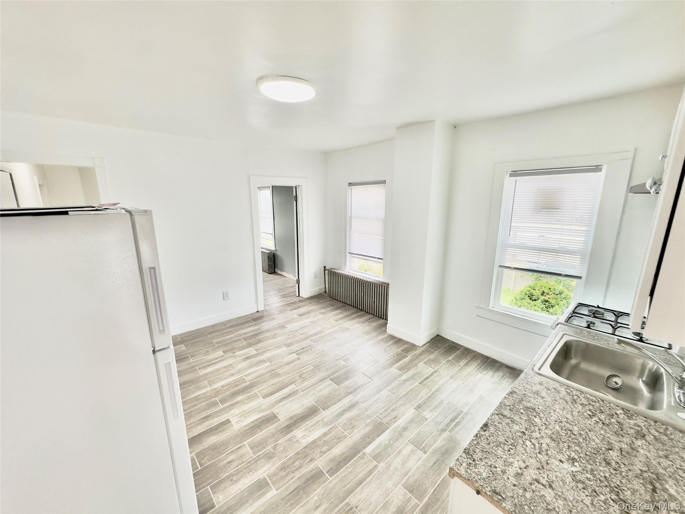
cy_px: 257
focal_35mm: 14
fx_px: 277
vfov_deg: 85.7
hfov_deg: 102.1
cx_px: 342
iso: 64
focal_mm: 2.22
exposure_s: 1/120
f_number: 2.2
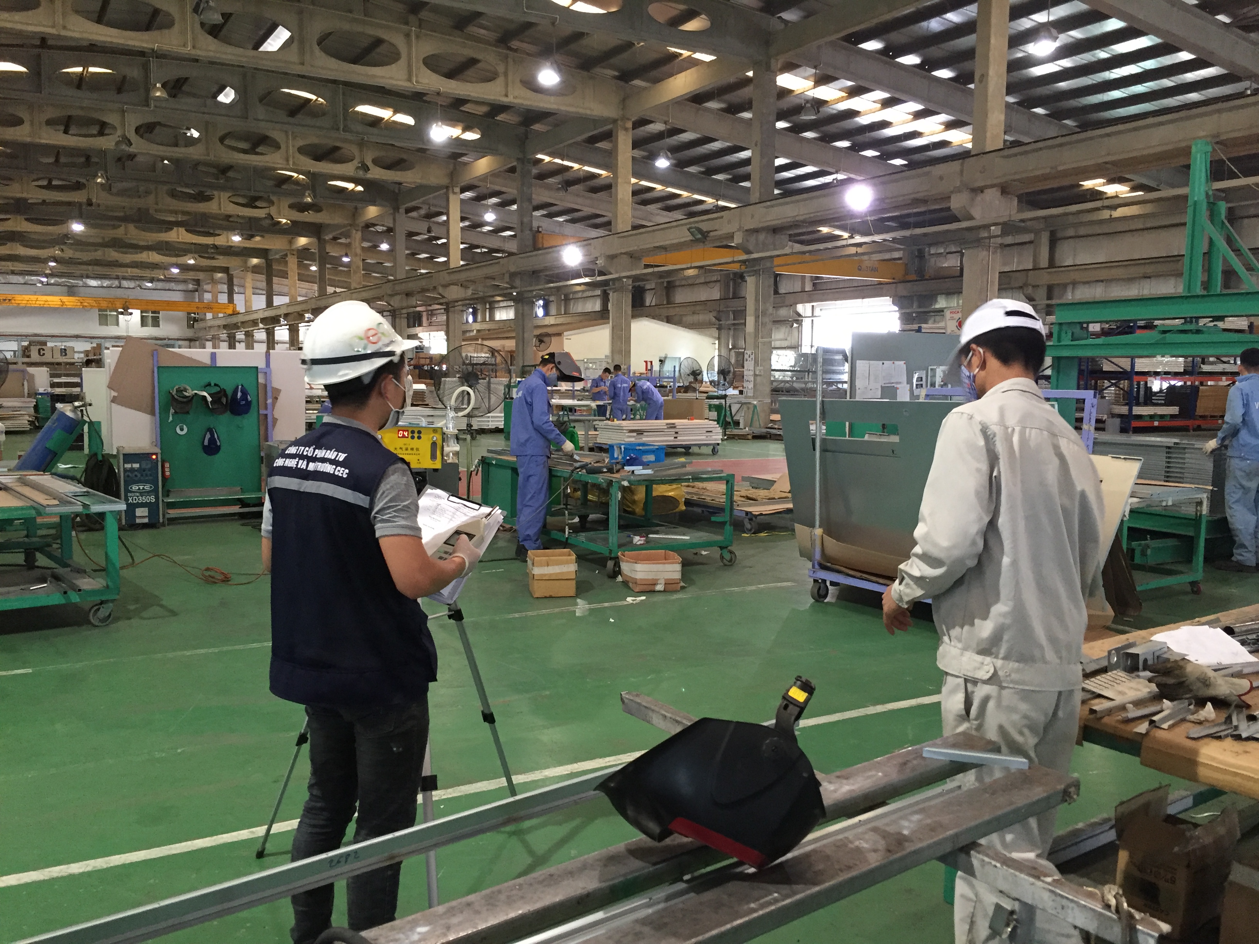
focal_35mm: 29
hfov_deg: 61.7
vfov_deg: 48.2
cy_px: 472
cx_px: 630
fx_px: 1055
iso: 200
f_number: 2.2
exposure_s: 1/33
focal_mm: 4.15
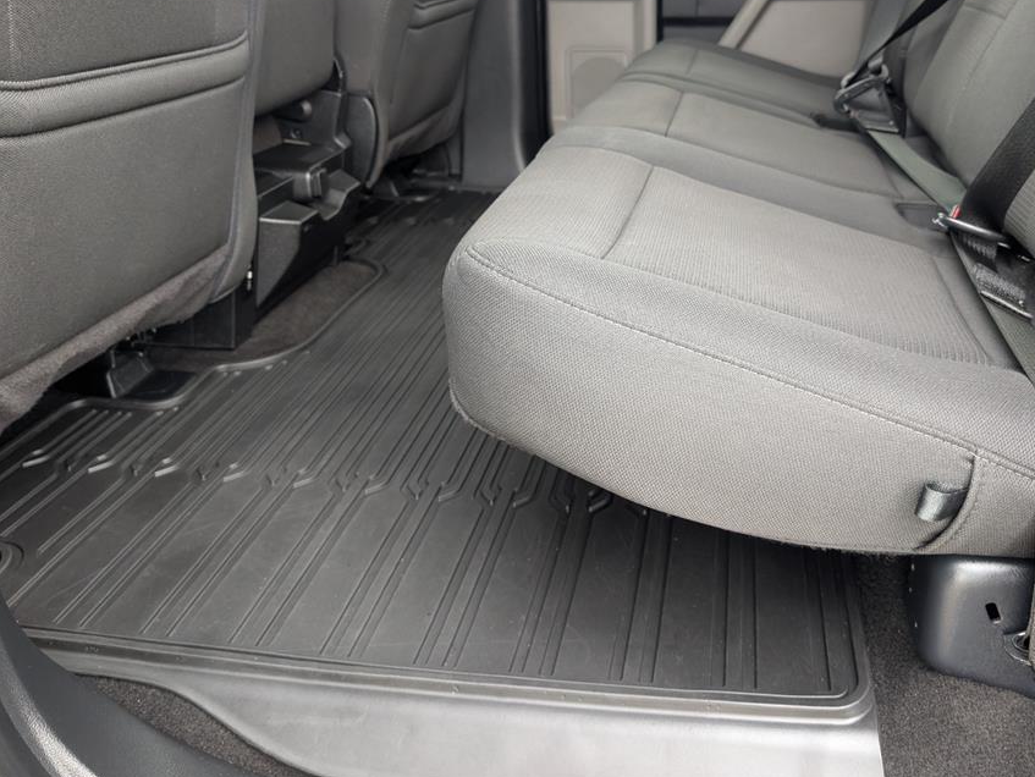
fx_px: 867
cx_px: 605
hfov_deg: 61.3
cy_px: 314
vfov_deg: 48.0
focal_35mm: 29
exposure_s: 1/167
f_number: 1.68
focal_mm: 6.9
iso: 1022
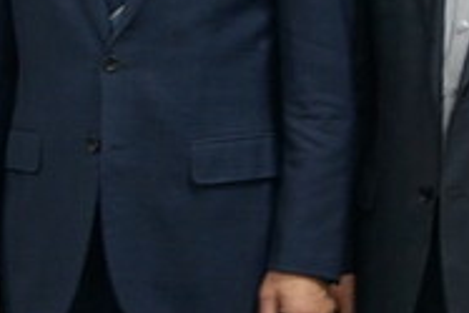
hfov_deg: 5.1
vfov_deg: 3.4
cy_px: -434
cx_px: -45
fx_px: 5267
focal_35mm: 404
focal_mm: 59
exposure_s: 1/60
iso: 250
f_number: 4
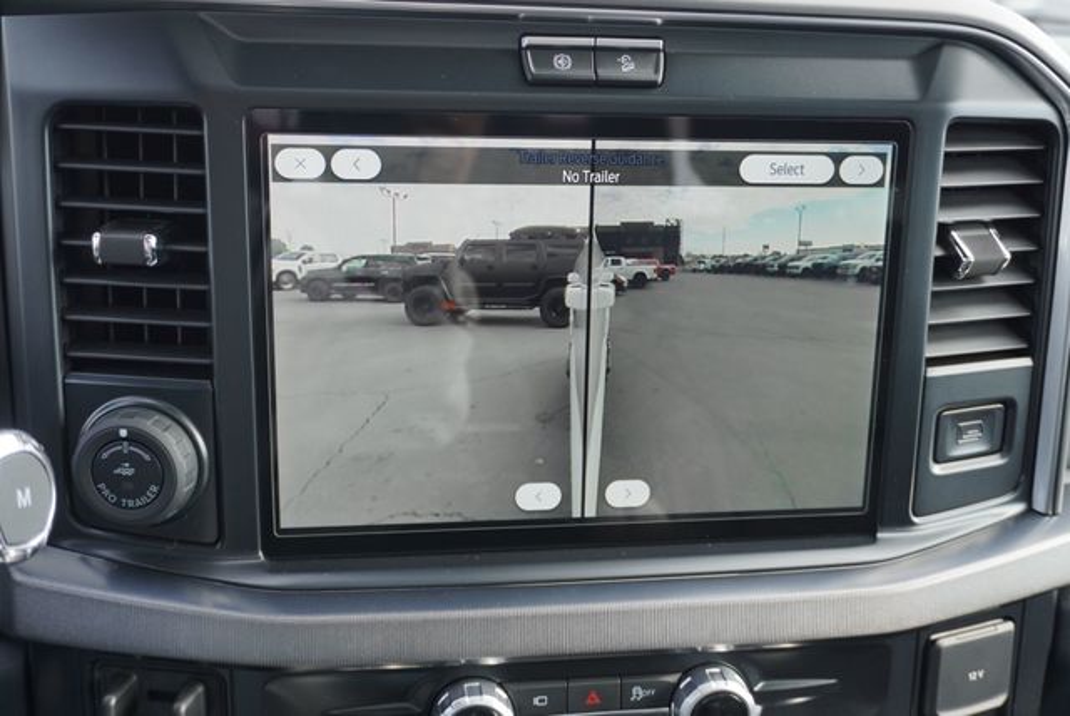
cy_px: 358
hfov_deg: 53.1
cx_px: 535
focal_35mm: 36
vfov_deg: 36.9
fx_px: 1071
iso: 125
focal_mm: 24
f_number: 4.5
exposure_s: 1/60
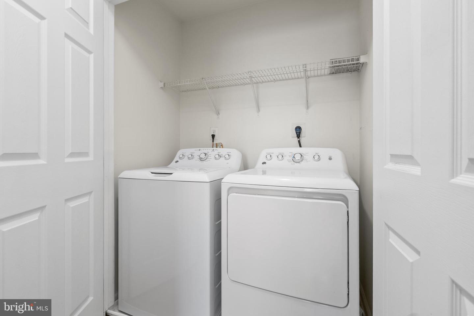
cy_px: 158
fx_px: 211
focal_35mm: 16
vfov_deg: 73.8
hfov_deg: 96.7
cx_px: 237
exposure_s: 1/3
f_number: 8
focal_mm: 16
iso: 800
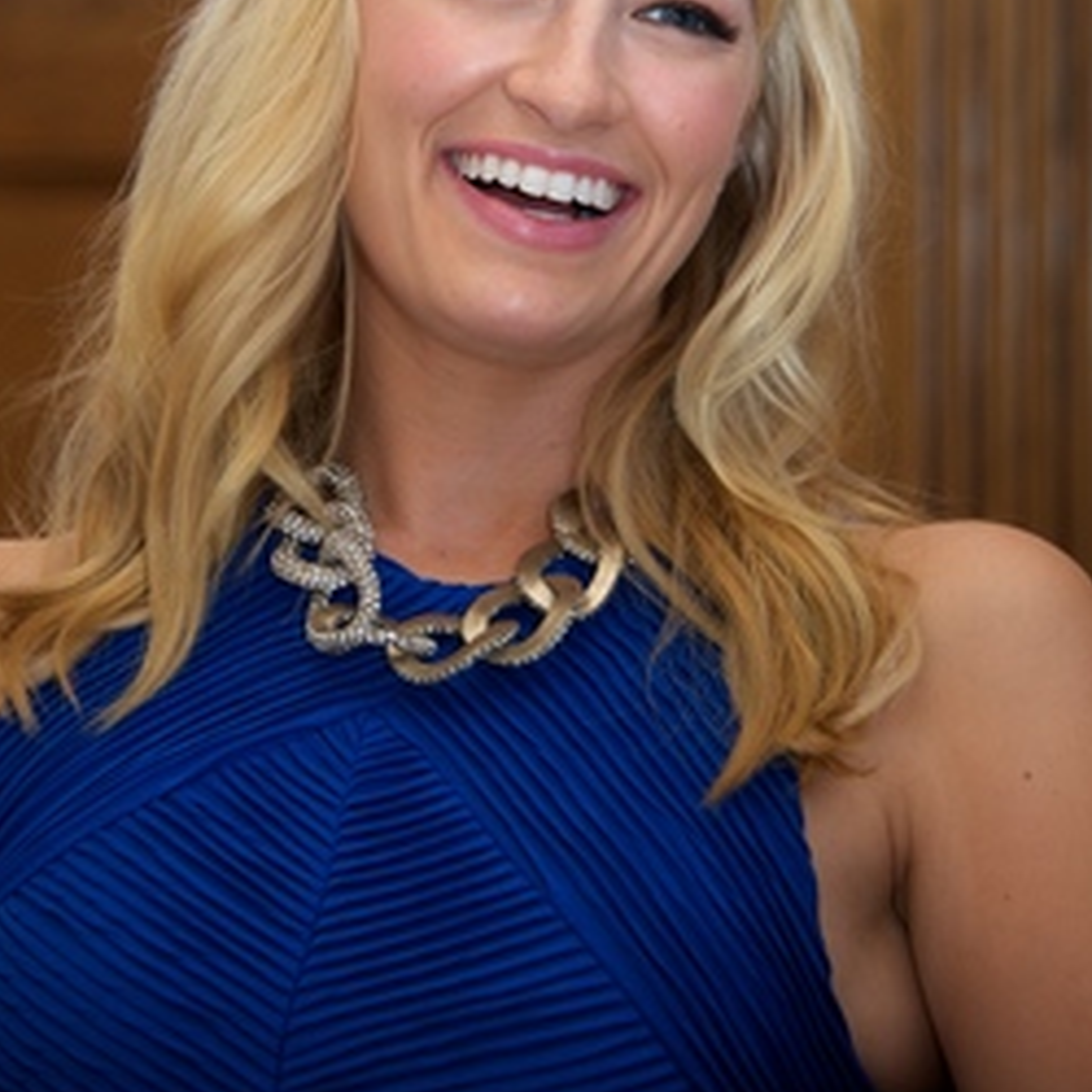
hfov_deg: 8.9
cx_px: 515
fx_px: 7031
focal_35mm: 197
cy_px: 271
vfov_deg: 8.9
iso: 800
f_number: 6.3
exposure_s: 1/60
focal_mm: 145
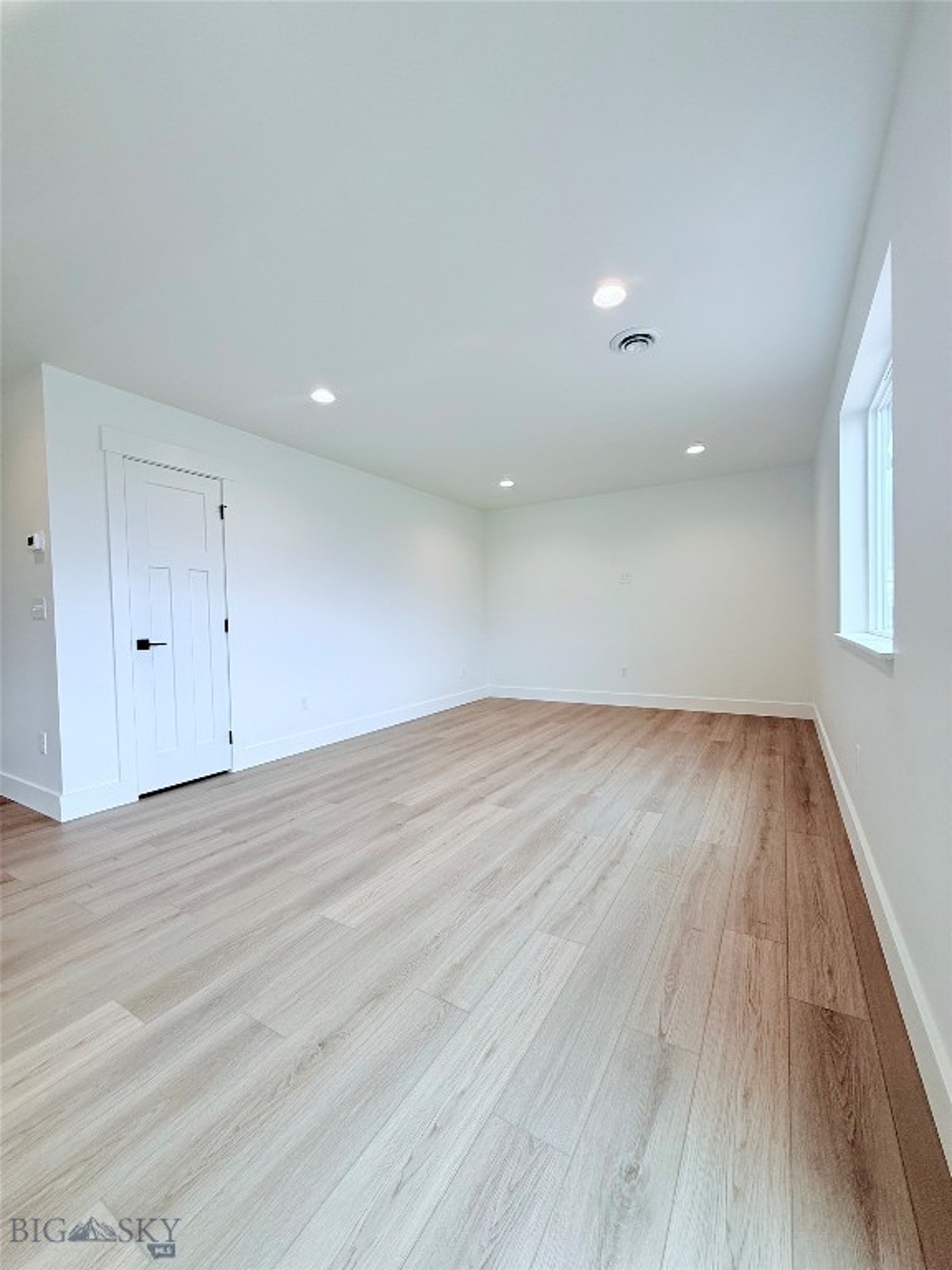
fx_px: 513
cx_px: 476
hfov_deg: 85.7
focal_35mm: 14
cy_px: 635
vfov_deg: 102.1
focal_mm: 2.22
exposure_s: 1/120
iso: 100
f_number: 2.2
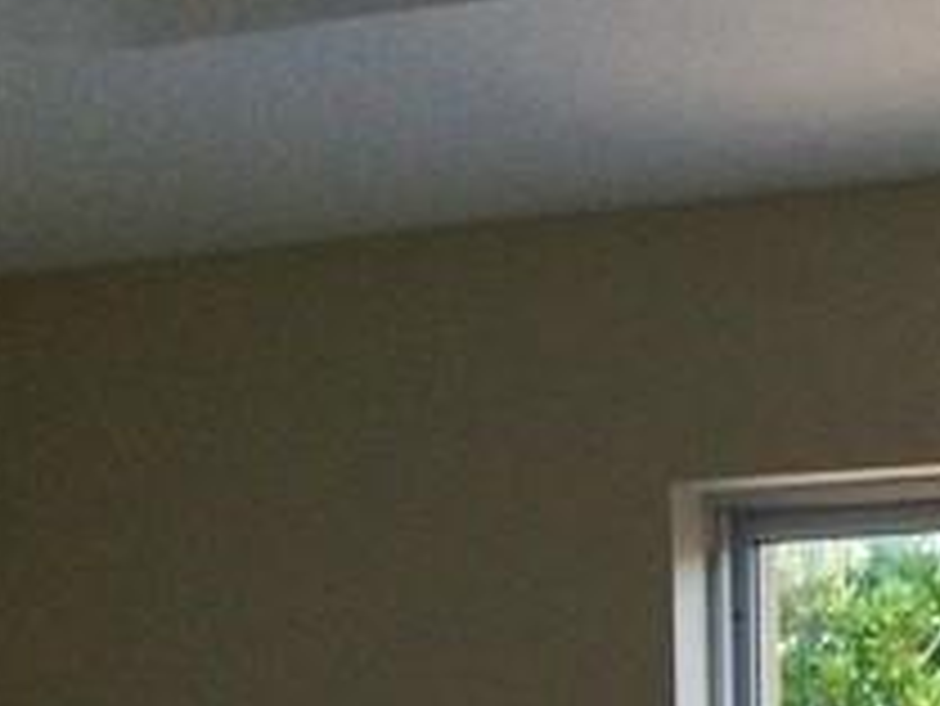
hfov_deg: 13.0
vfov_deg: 10.3
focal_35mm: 136
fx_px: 3695
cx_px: 1734
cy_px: 1286
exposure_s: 1/206
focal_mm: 4.15
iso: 32
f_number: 2.2
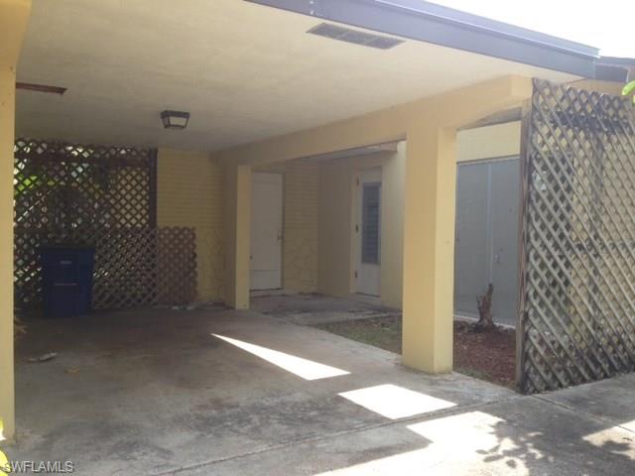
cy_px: 238
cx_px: 318
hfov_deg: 55.4
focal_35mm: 33
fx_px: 605
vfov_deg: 42.9
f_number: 2.4
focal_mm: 4.12
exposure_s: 1/224
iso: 50
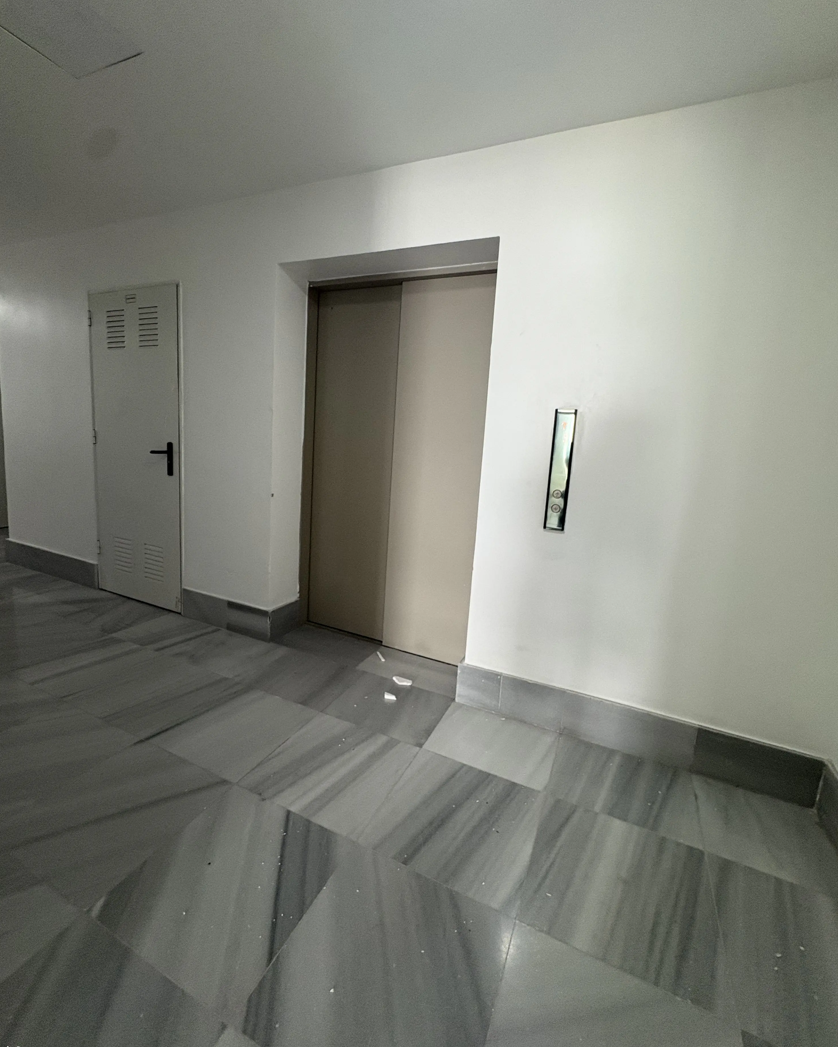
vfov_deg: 96.7
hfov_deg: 84.0
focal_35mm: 15
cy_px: 502
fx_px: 465
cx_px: 414
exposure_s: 1/60
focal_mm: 2.22
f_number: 2.2
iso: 250
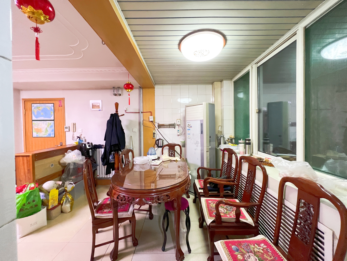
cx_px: 174
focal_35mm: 13
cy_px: 130
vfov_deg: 89.9
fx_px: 130
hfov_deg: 106.2
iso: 400
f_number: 1.8
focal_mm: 1.57
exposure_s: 1/60
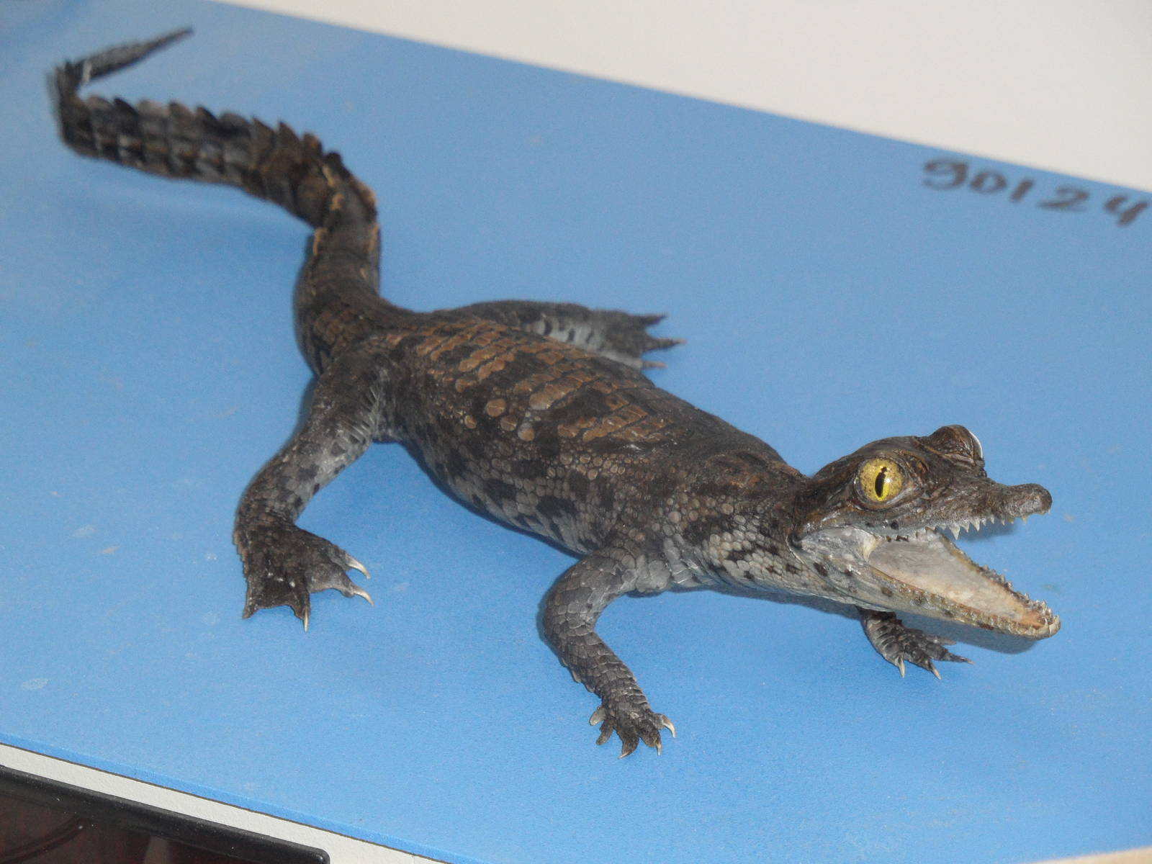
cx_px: 576
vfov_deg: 9.9
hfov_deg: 13.2
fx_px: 4992
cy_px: 432
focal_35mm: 150
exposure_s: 1/60
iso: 200
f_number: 4.4
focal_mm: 24.6
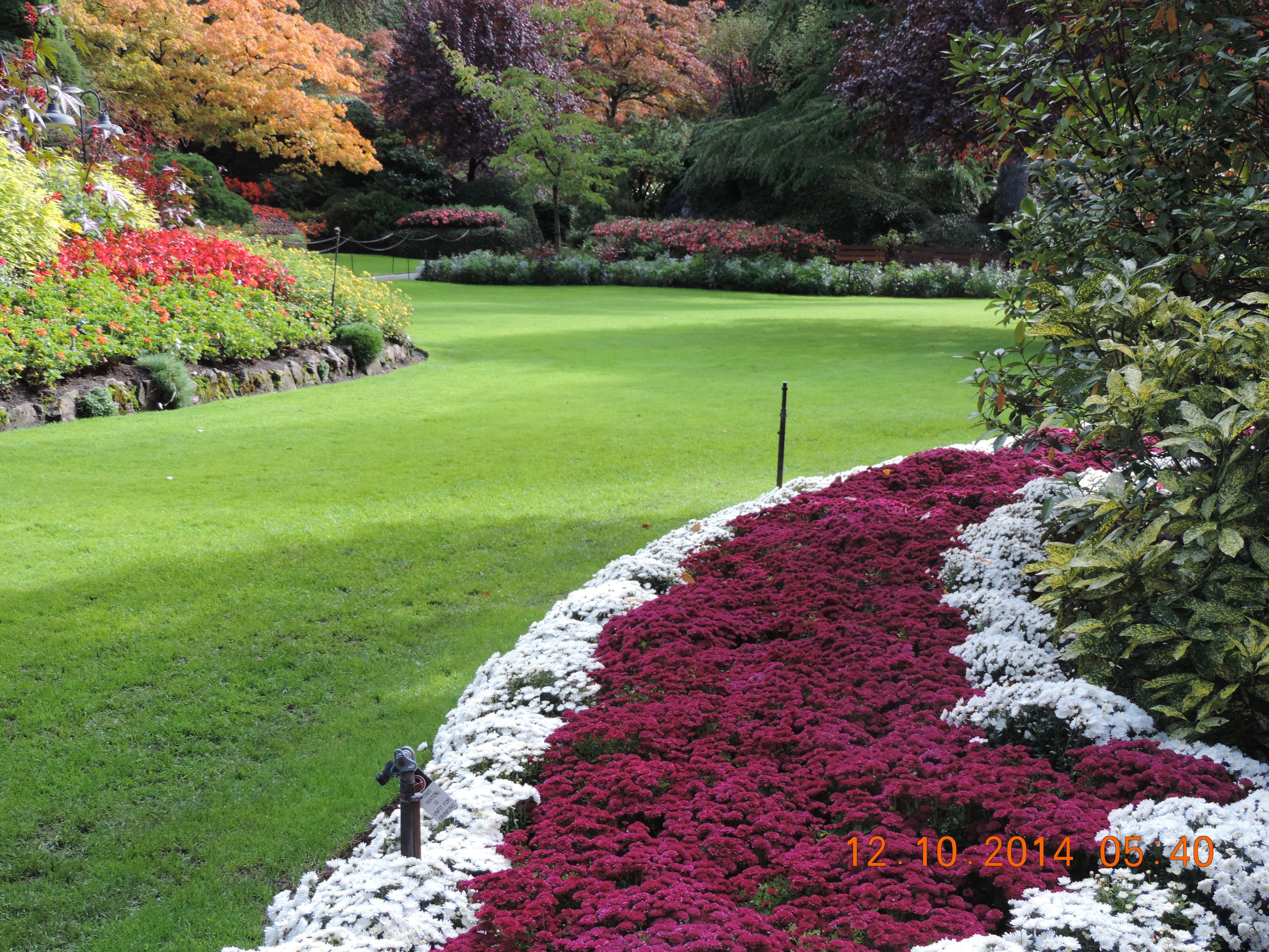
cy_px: 476
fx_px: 1833
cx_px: 634
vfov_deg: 29.1
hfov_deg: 38.2
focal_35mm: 50
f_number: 3.6
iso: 80
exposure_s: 1/125
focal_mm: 8.9
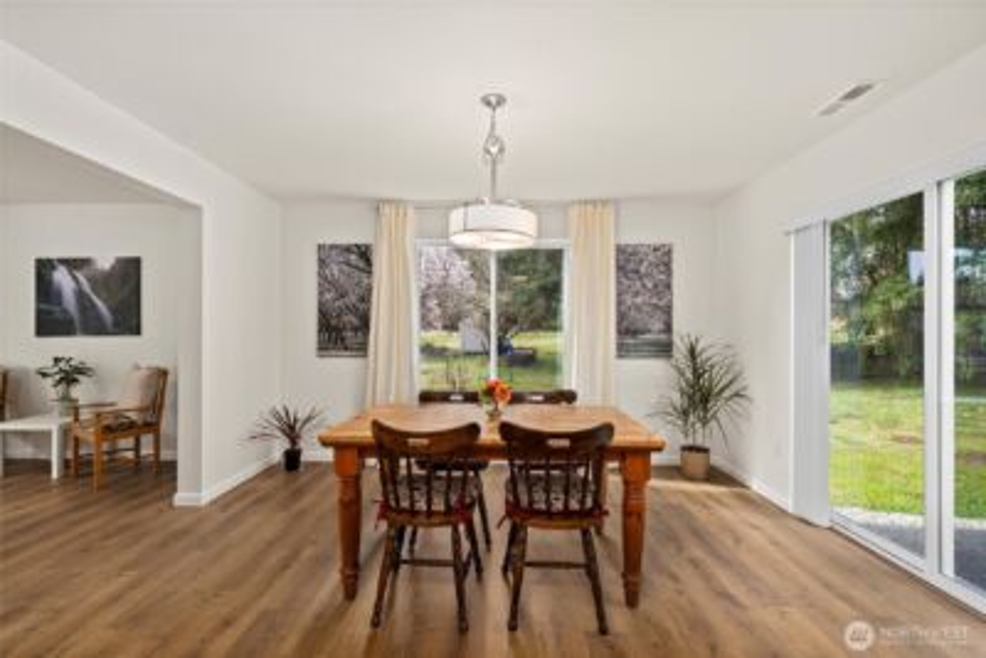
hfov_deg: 100.4
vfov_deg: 77.4
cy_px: 329
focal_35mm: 15
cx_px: 493
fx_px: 411
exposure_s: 1/30
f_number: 6.7
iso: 500
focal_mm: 15
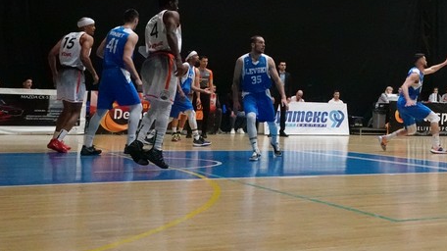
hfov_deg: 33.0
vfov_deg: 19.6
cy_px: 19
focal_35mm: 60
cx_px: 408
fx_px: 711
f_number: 4.5
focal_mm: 10.8
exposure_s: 1/400
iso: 6400
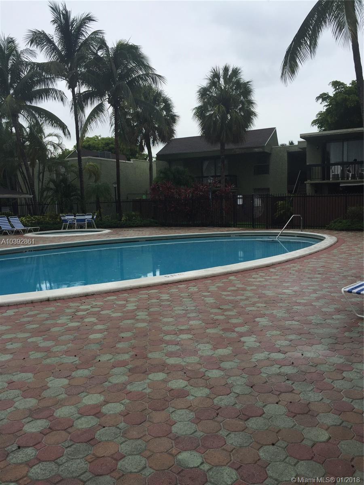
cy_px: 242
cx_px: 182
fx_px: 407
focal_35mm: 29
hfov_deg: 48.2
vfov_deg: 61.7
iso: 32
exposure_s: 1/1041
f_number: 2.2
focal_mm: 4.15
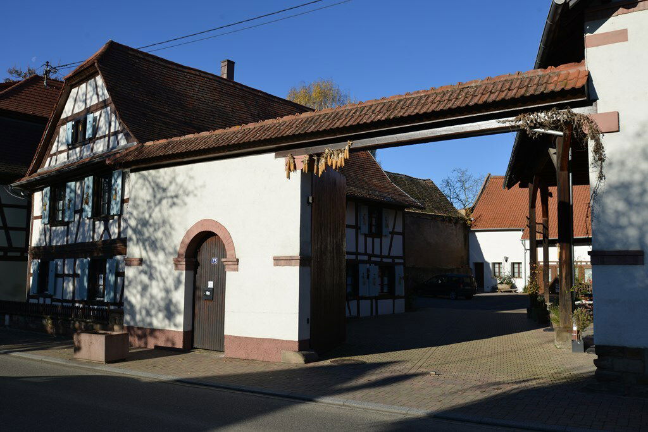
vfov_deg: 42.3
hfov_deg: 60.3
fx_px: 558
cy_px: 216
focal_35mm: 31
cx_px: 324
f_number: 8
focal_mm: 31
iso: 100
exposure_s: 1/250
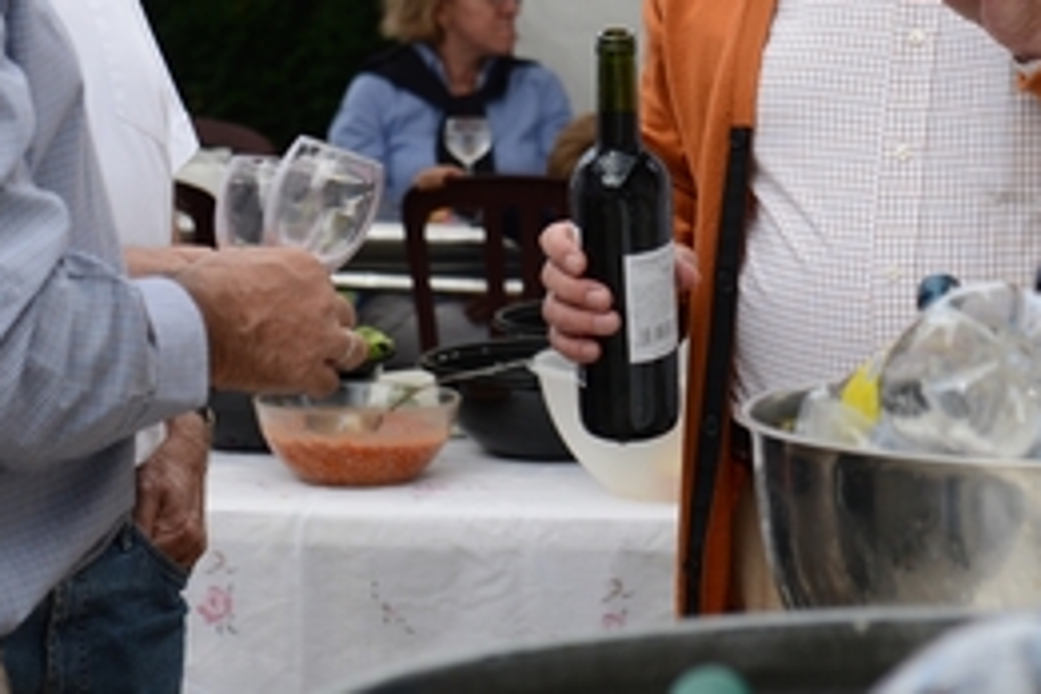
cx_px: 722
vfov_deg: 8.5
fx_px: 4655
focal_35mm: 161
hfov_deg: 12.7
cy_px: -32
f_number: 5.6
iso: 200
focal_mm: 70
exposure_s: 1/125
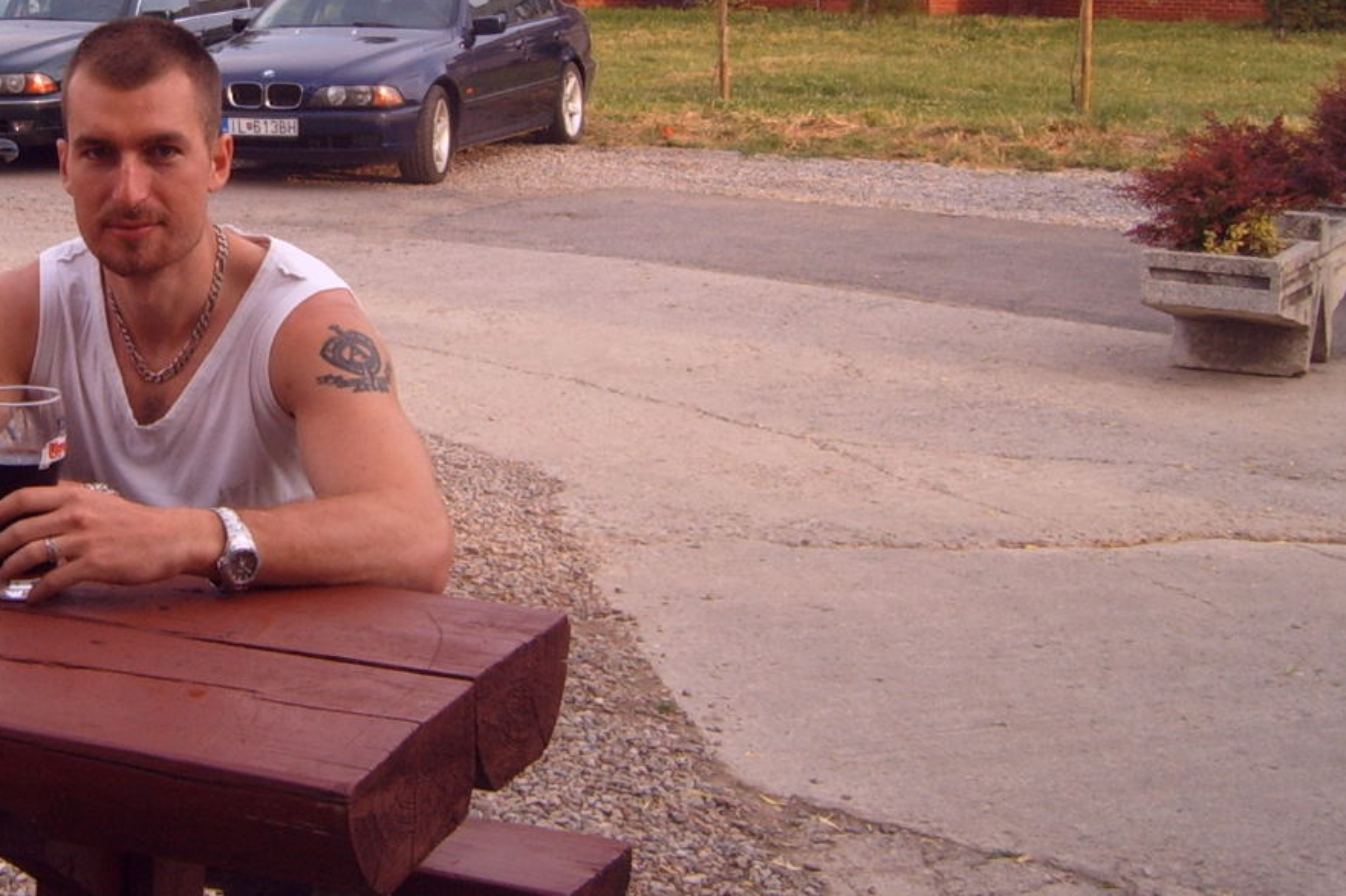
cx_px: 136
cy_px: 187
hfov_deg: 27.8
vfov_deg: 19.3
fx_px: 2616
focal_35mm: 70
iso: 63
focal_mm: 6.2
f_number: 6
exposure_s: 1/60
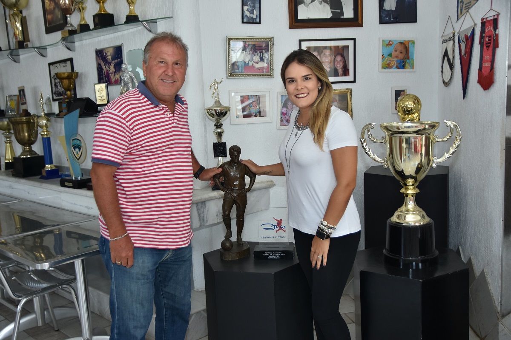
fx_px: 554
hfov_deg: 49.6
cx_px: 256
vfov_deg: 34.2
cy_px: 170
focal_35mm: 39
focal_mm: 26
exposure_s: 1/160
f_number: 2.8
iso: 250
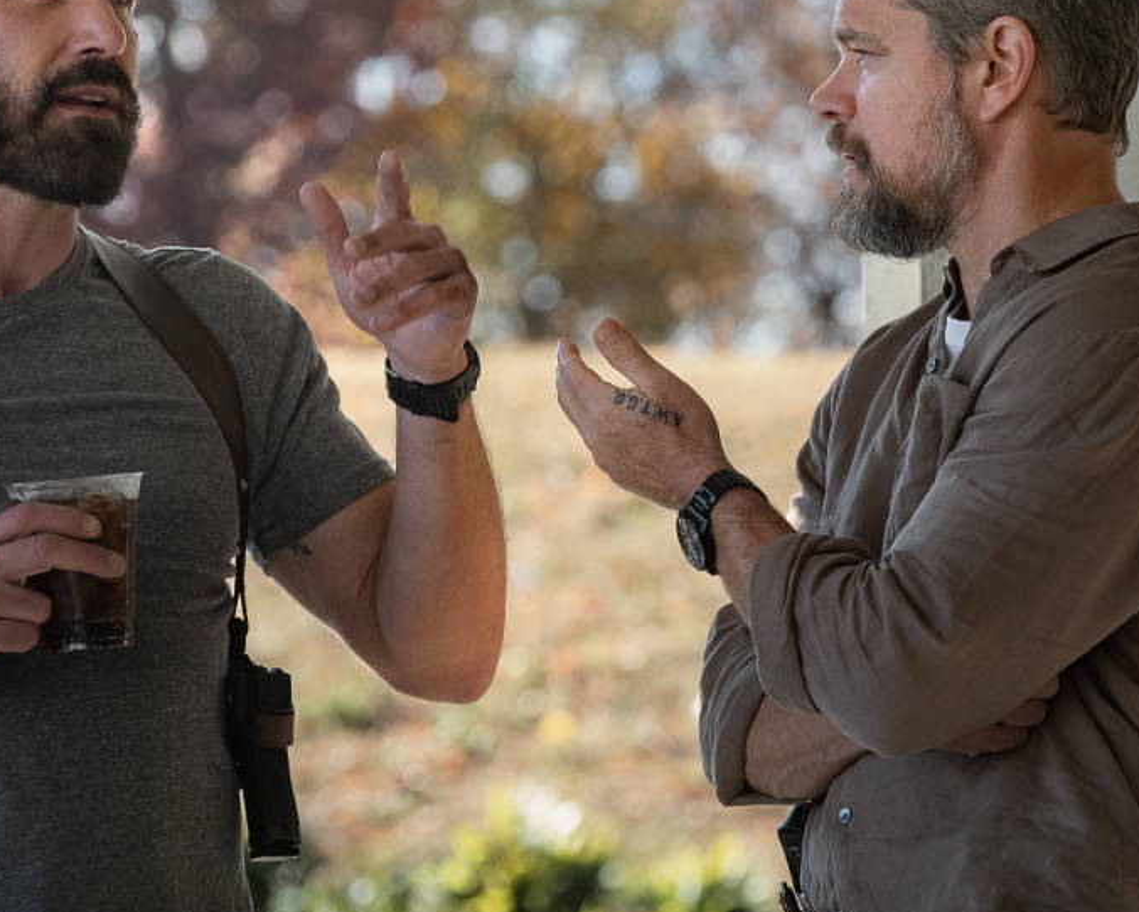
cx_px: 477
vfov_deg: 5.2
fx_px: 10047
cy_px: 357
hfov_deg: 6.5
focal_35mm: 298
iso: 400
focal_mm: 119.2
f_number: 4
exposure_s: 1/320
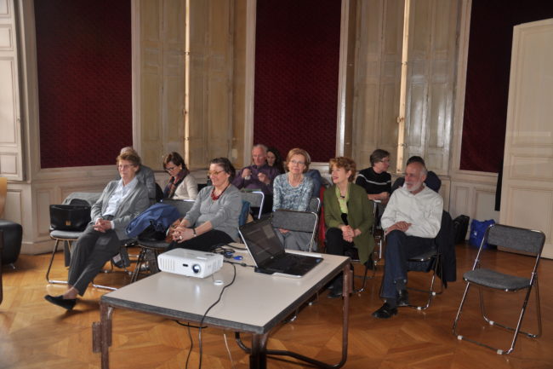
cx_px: 276
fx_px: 507
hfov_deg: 57.2
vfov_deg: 39.9
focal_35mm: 33
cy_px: 184
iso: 200
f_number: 3.8
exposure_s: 1/60
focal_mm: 22
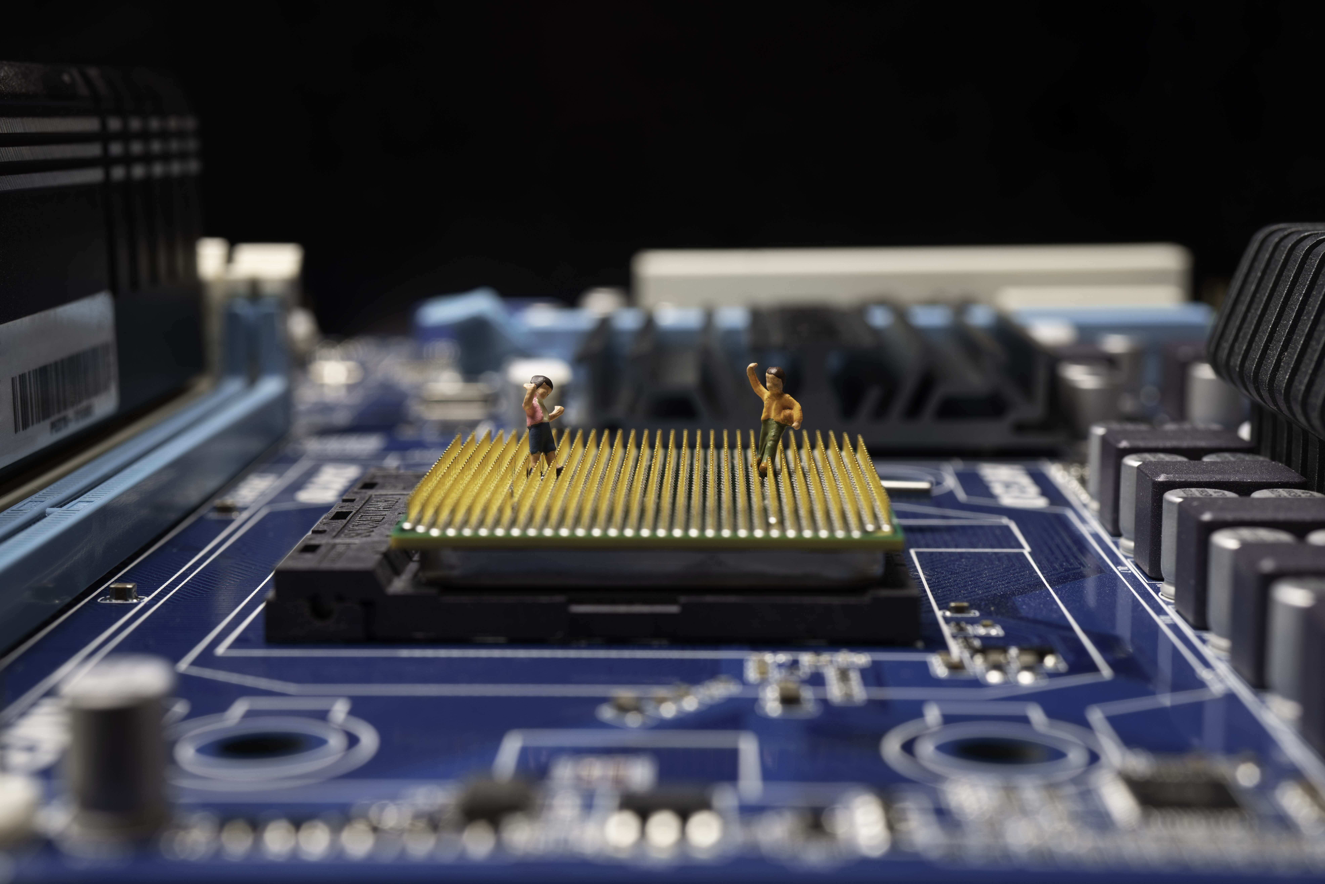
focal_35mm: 50
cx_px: 662
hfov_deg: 39.6
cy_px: 442
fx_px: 1840
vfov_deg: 27.0
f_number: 8
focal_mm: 50
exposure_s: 1/2
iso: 100
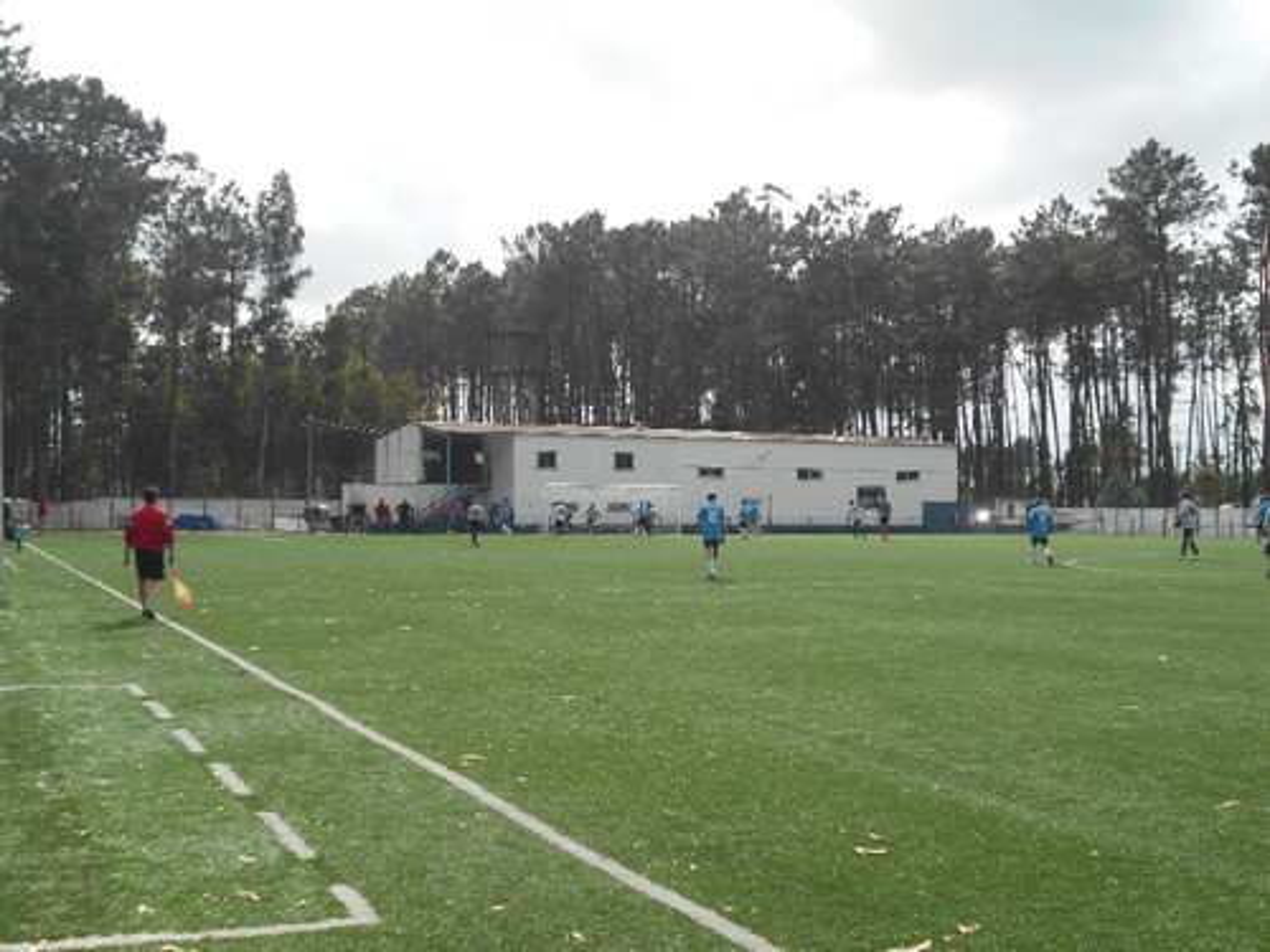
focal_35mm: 44
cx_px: 635
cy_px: 476
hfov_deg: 42.9
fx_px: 1614
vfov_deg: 32.9
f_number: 4.2
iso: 80
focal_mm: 7.7
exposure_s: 1/640
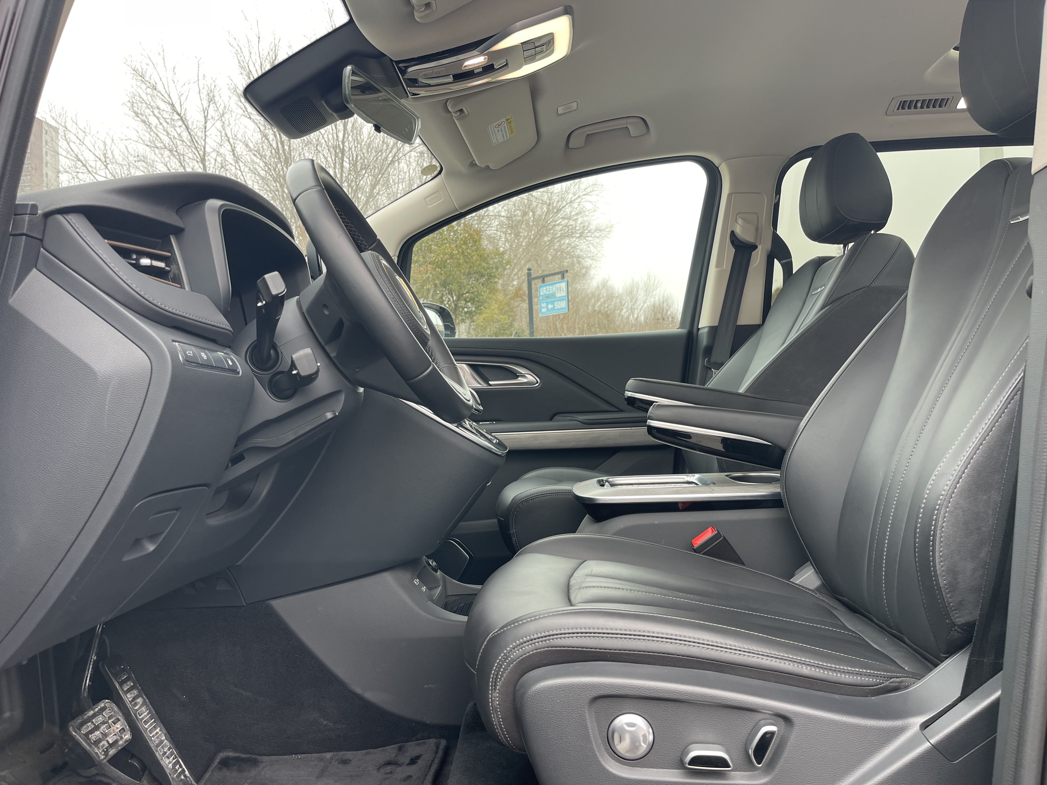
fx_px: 756
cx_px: 524
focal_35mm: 25
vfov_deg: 54.9
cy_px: 392
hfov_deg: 69.4
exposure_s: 1/121
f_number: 1.6
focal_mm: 5.1
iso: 64
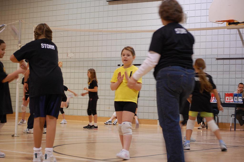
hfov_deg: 24.7
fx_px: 558
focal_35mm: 82
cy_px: 81
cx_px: 122
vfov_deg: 16.5
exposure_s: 1/20
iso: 800
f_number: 4
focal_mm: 55
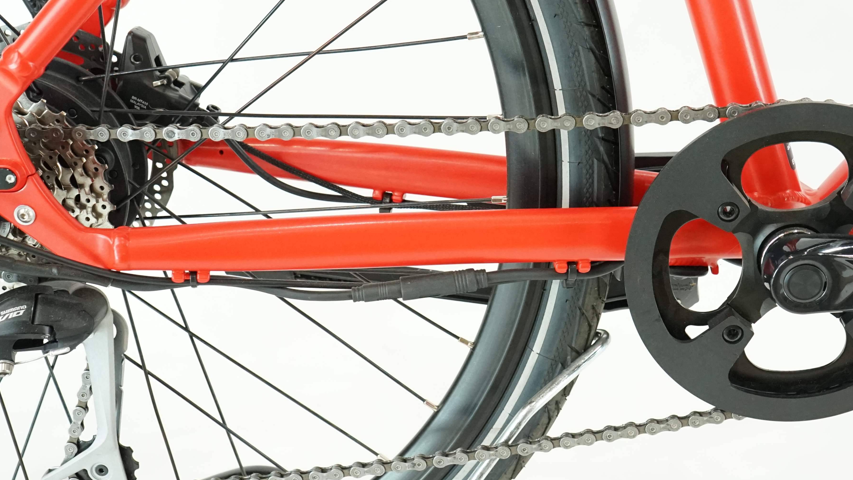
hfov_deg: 35.9
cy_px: 225
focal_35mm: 58
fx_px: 1312
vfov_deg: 20.7
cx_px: 504
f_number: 5.6
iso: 3200
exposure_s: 1/200
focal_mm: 33
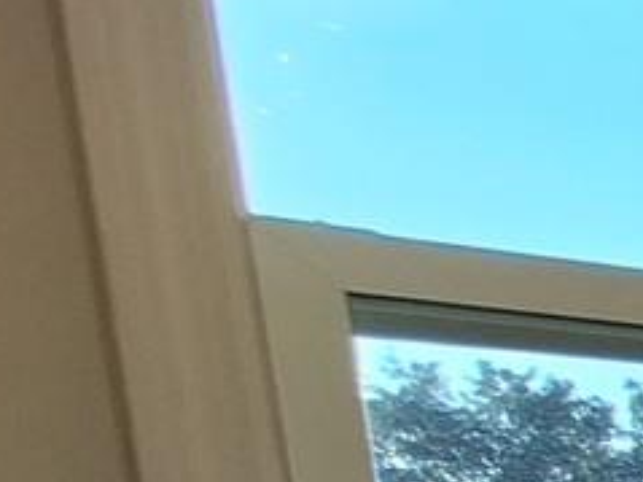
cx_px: 1945
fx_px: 1615
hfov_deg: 11.4
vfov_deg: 14.9
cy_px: 859
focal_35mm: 87
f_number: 2.2
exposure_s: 1/264
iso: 40
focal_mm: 1.74
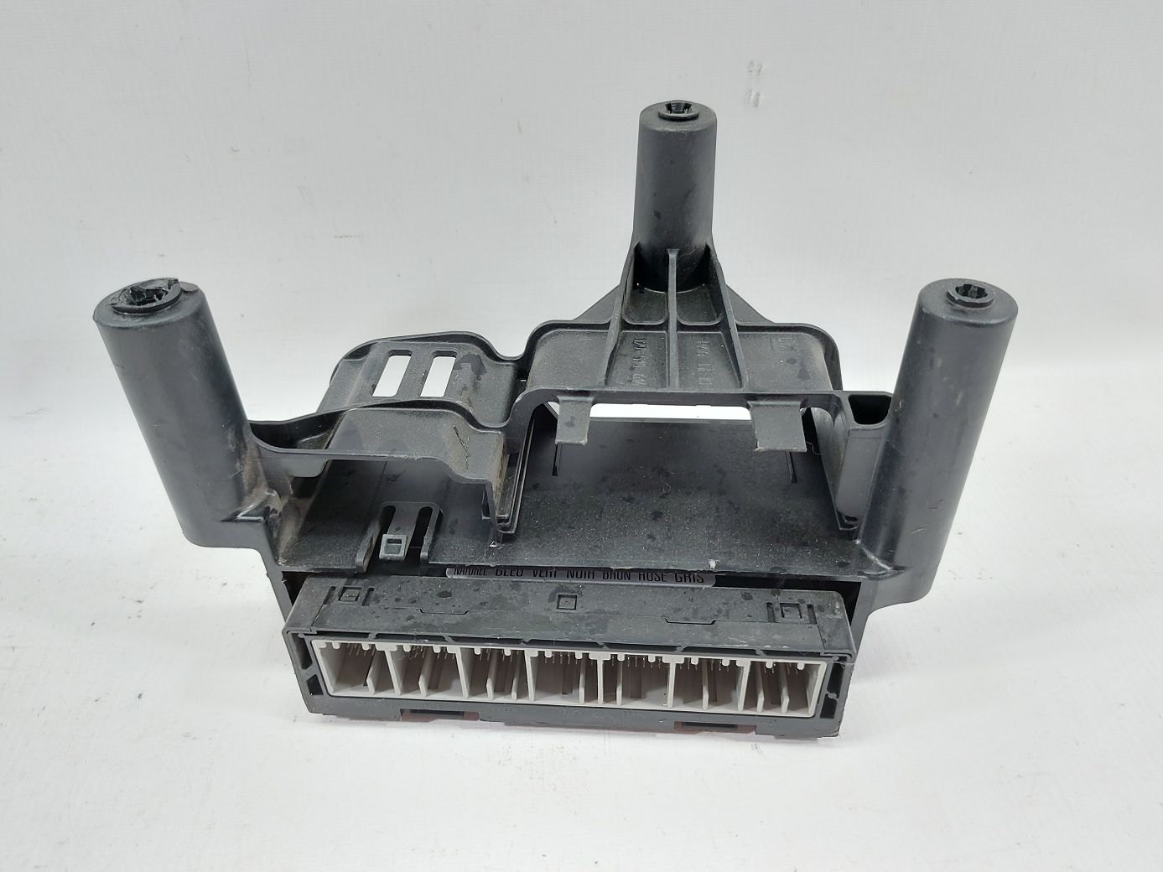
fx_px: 806
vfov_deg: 56.8
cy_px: 436
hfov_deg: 71.6
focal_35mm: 24
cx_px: 582
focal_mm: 5.23
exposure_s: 1/50
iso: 125
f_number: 1.8
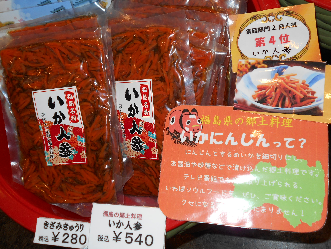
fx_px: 354
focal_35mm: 37
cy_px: 124
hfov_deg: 50.1
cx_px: 166
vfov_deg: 38.7
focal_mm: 6.7
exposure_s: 1/30
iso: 80
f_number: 3.9
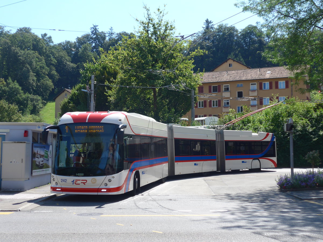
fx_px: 429
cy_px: 121
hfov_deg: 41.2
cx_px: 162
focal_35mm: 46
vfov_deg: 31.5
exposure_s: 1/800
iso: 80
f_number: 3
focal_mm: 9.5
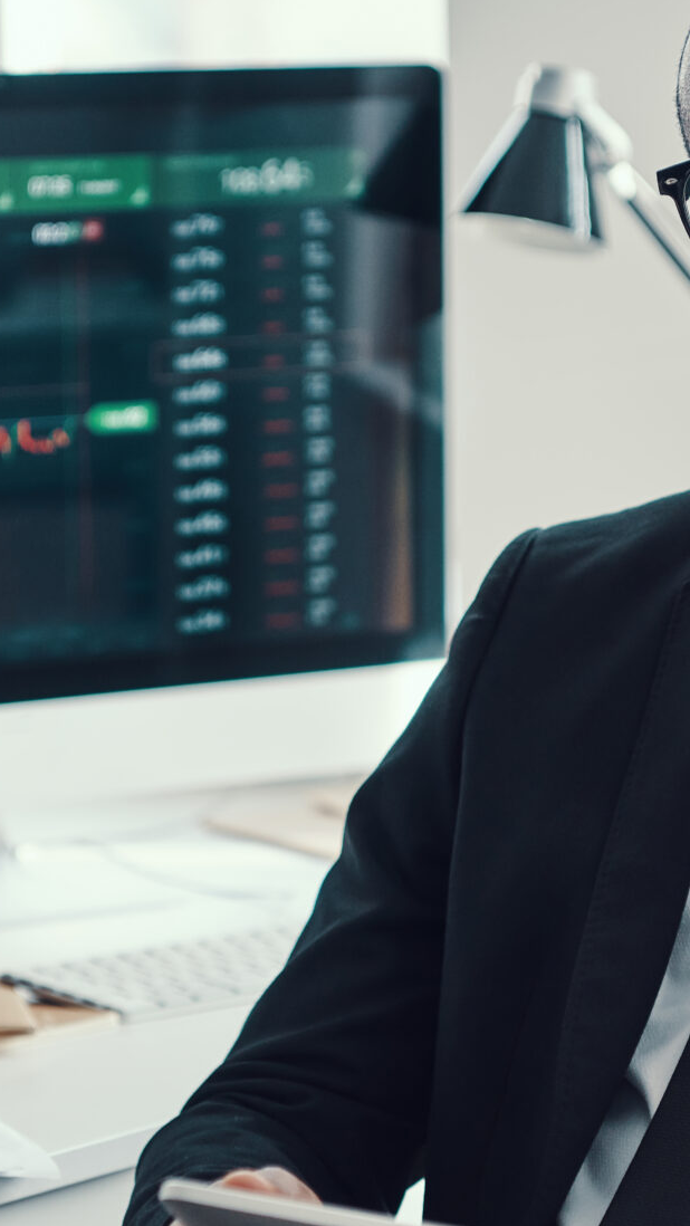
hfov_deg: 7.1
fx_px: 5559
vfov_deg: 12.6
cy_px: 708
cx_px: 449
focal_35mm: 171
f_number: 2.8
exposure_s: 1/100
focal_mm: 70
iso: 250
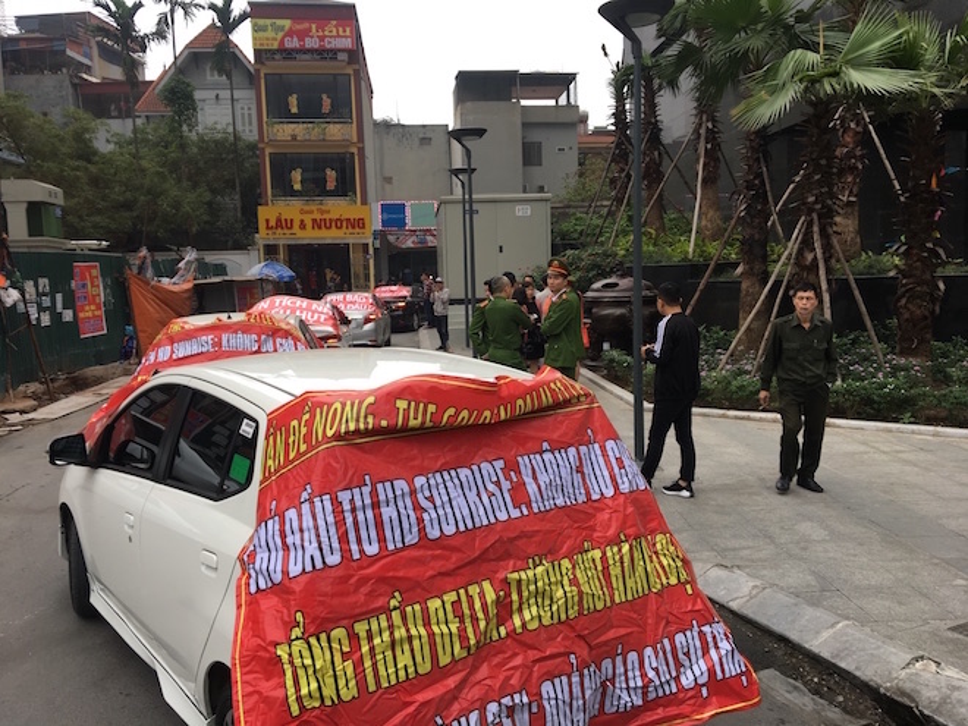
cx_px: 484
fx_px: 811
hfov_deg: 61.7
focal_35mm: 29
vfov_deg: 48.2
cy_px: 363
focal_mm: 4.15
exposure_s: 1/107
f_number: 2.2
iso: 25
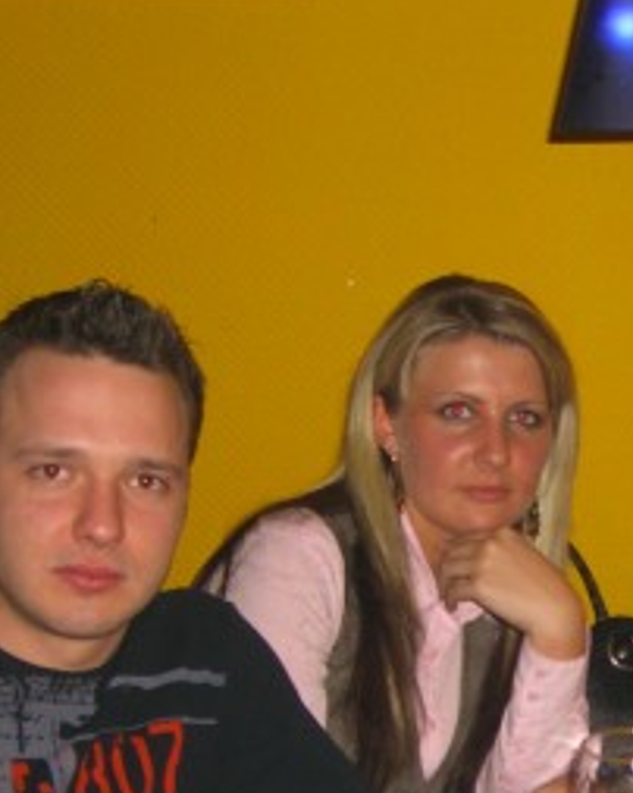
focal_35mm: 88
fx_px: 2063
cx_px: 683
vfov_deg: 21.4
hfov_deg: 16.9
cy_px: 668
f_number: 2.8
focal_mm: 7.9
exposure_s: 1/60
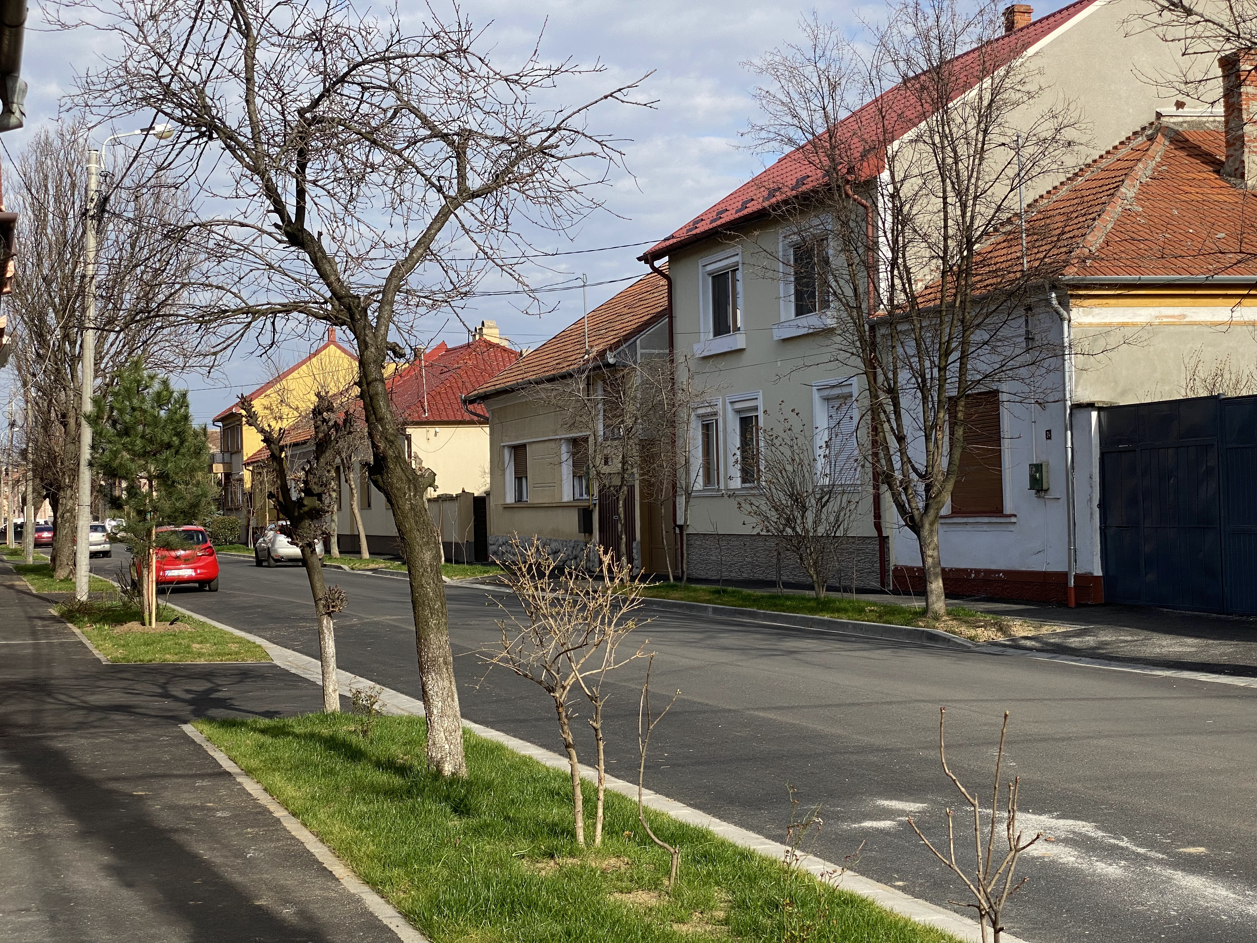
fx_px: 1888
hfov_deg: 36.8
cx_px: 628
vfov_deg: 28.0
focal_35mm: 52
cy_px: 472
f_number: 2
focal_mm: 6
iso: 20
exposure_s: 1/1546
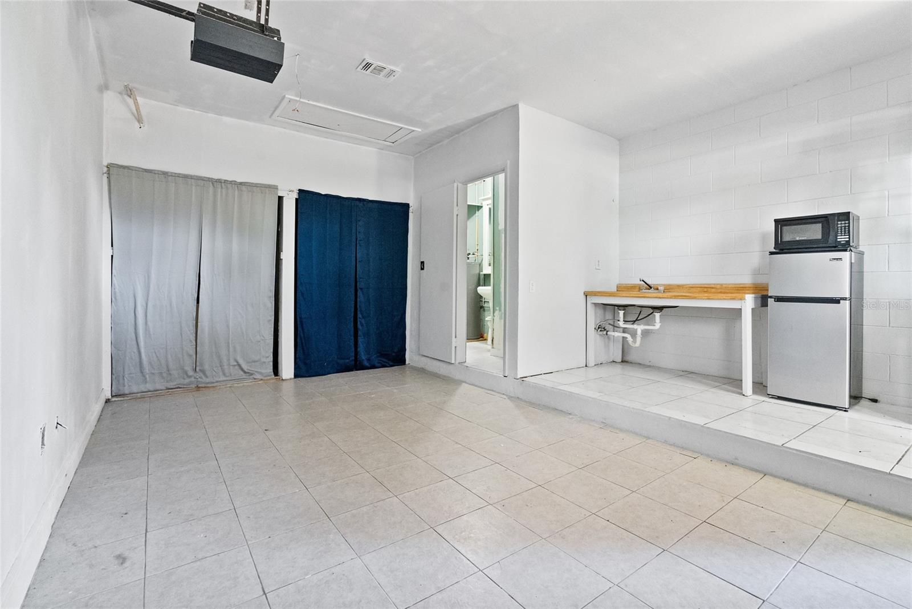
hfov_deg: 96.7
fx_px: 405
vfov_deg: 73.8
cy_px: 304
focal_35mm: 16
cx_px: 456
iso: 12800
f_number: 9
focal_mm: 16
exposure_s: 1/13
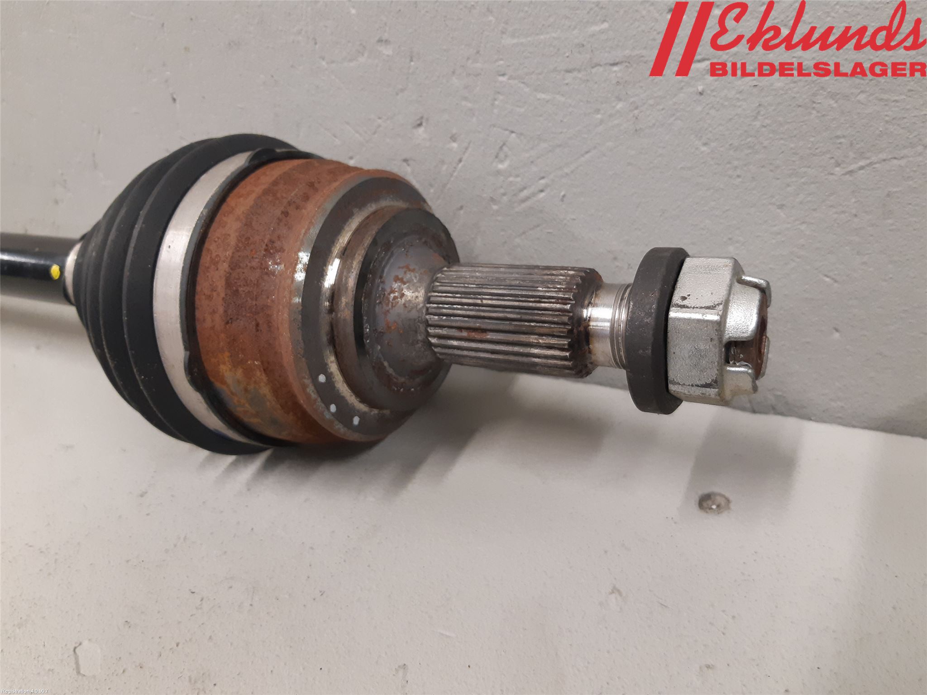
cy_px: 348
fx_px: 696
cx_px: 464
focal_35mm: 26
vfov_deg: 53.1
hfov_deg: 67.3
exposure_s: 1/50
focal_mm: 3.93
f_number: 1.7
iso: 250
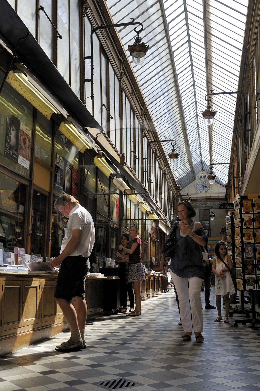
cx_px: 130
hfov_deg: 33.3
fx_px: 434
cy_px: 196
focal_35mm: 40
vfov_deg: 48.5
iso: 200
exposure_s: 1/160
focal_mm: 40
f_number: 8
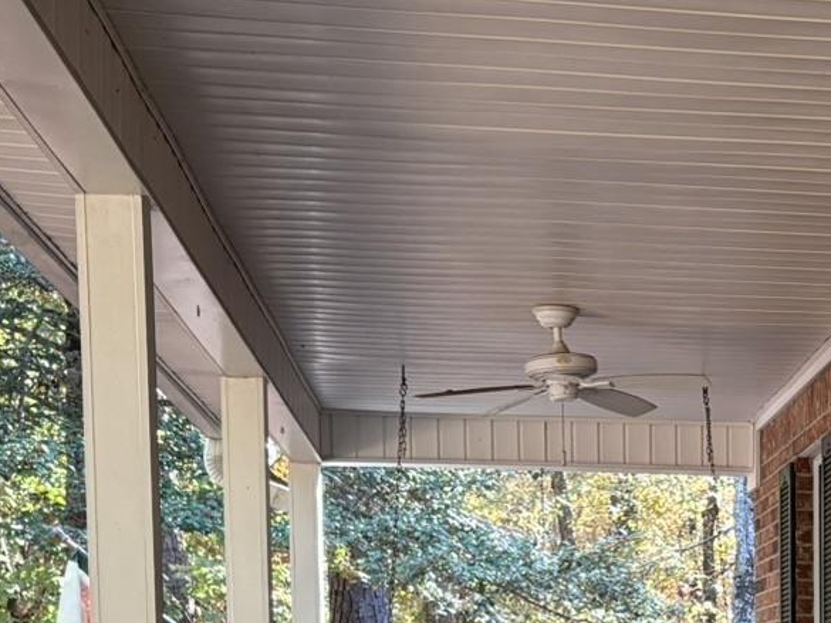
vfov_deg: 15.2
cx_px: 916
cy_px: 907
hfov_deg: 20.5
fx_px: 2185
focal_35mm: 91
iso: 125
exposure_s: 1/121
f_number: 1.6
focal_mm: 5.96
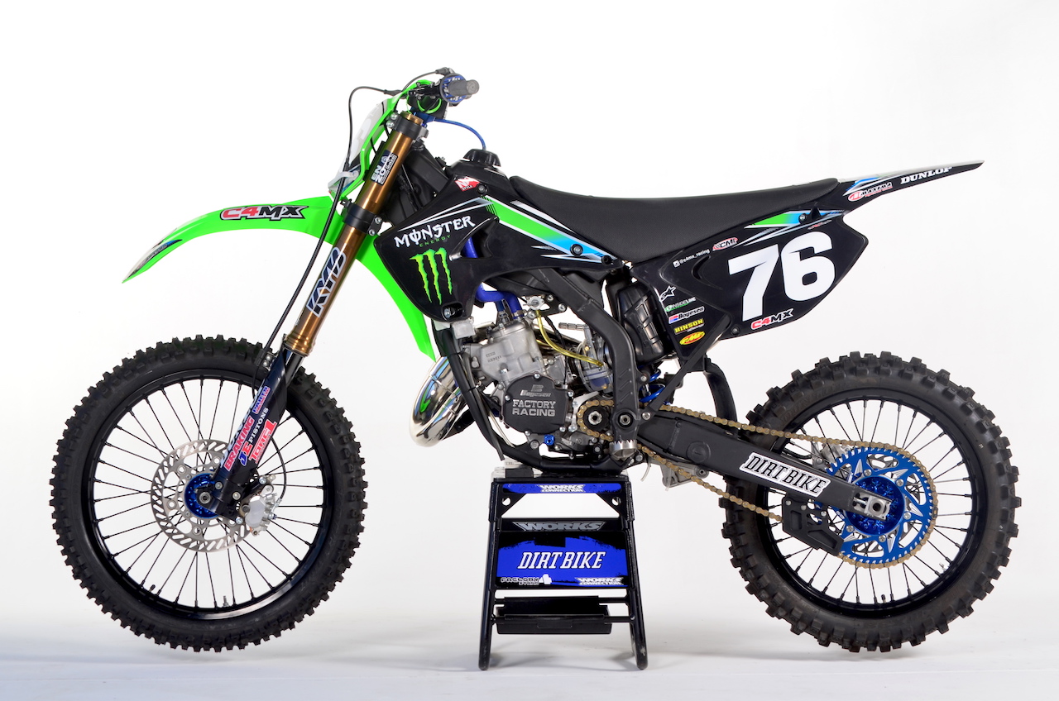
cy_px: 350
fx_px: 3611
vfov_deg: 11.1
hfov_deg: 16.7
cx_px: 530
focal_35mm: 123
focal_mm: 82
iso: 200
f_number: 11
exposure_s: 1/160
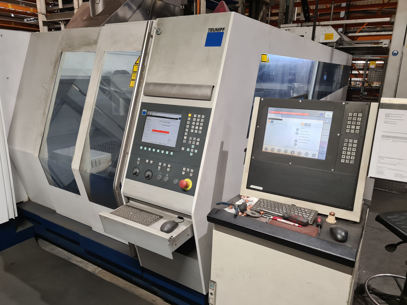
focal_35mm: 26
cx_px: 204
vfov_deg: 53.1
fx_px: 306
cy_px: 152
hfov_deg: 67.3
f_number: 1.8
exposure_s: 1/50
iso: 250
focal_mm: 5.4
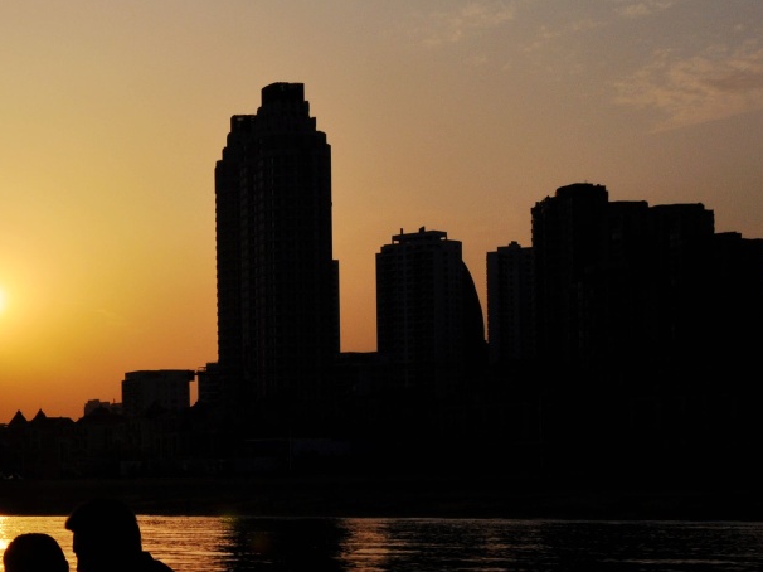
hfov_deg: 19.9
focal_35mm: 97
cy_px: 416
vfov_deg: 15.2
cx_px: 105
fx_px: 2137
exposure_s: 1/400
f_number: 20
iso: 200
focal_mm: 34
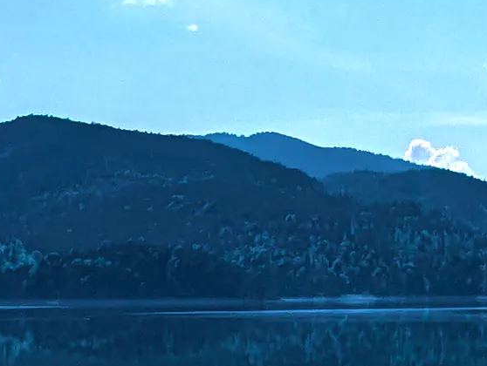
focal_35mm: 117
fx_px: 1648
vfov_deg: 12.7
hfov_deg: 13.0
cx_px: 1145
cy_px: 100
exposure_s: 1/5464
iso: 51
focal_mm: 2.35
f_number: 2.2
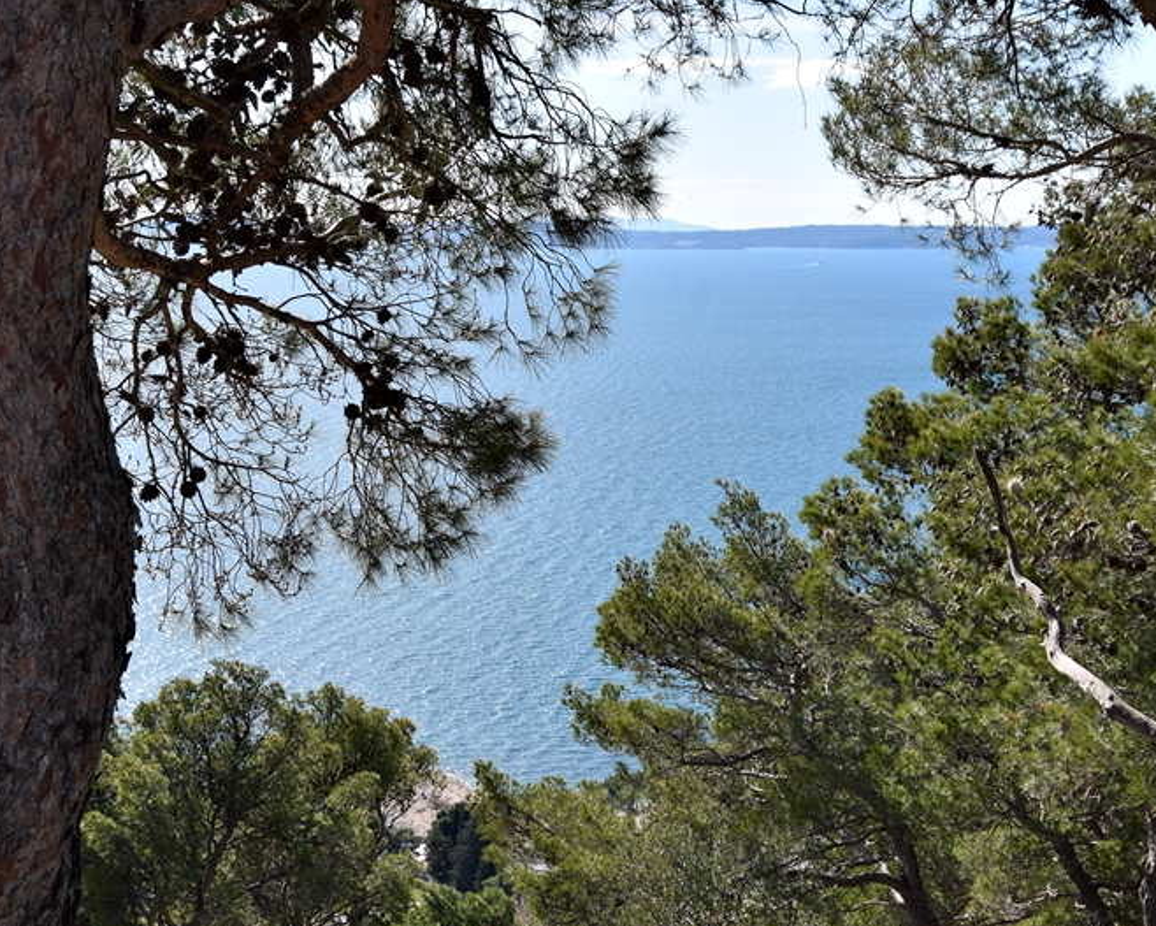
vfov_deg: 23.5
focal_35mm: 65
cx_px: 692
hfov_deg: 29.1
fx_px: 2225
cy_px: 465
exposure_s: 1/320
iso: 200
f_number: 9
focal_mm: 38
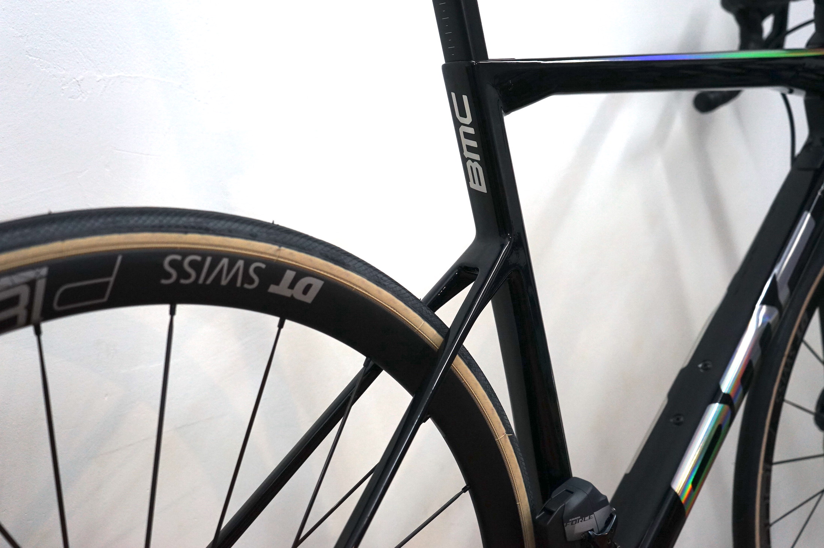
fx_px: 823
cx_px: 412
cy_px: 274
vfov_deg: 36.8
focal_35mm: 36
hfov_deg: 53.2
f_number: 5
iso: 1600
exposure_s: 1/160
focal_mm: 36
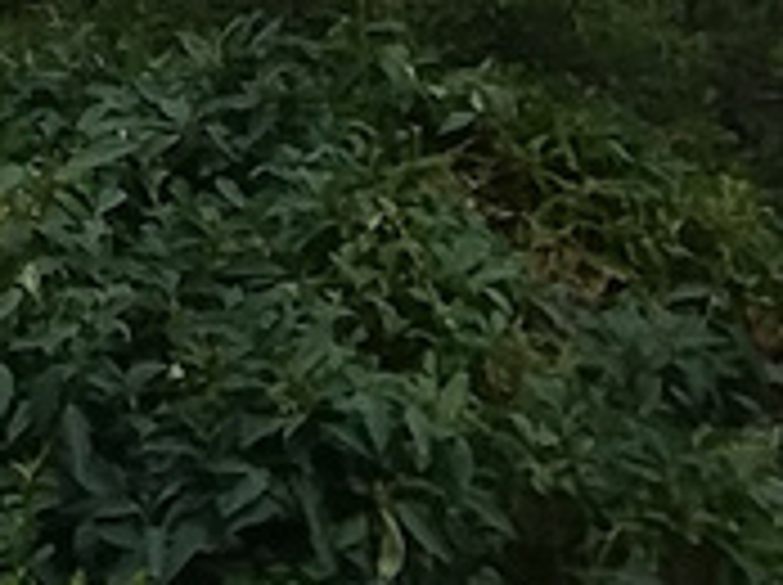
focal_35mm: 171
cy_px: -1012
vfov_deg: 7.8
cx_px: -886
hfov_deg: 10.4
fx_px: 3863
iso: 40
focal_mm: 2.47
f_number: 1.9
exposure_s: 1/1570
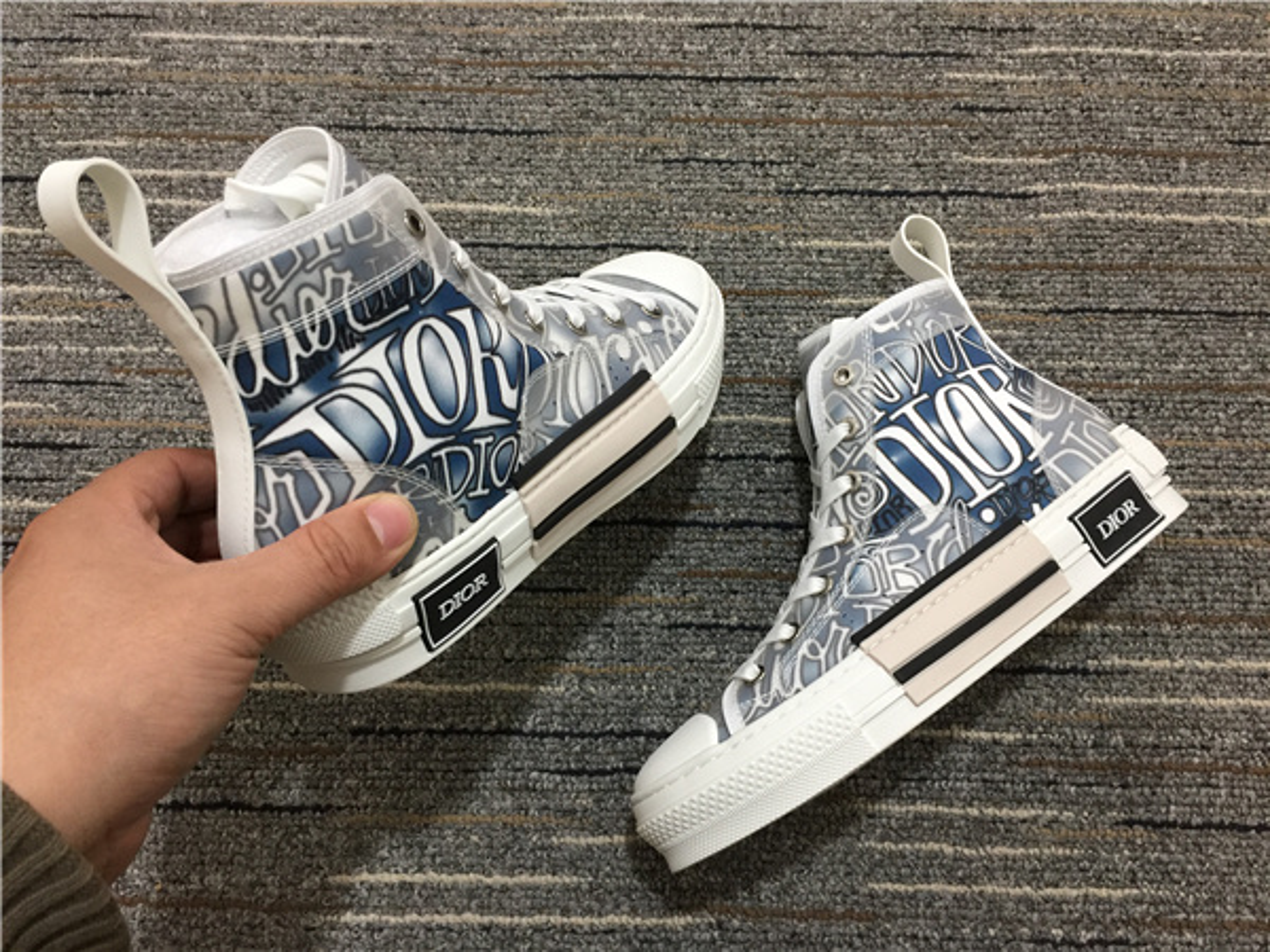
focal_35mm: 29
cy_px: 476
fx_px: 1064
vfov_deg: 48.2
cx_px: 635
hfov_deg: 61.7
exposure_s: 1/33
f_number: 2.2
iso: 64
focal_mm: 4.15
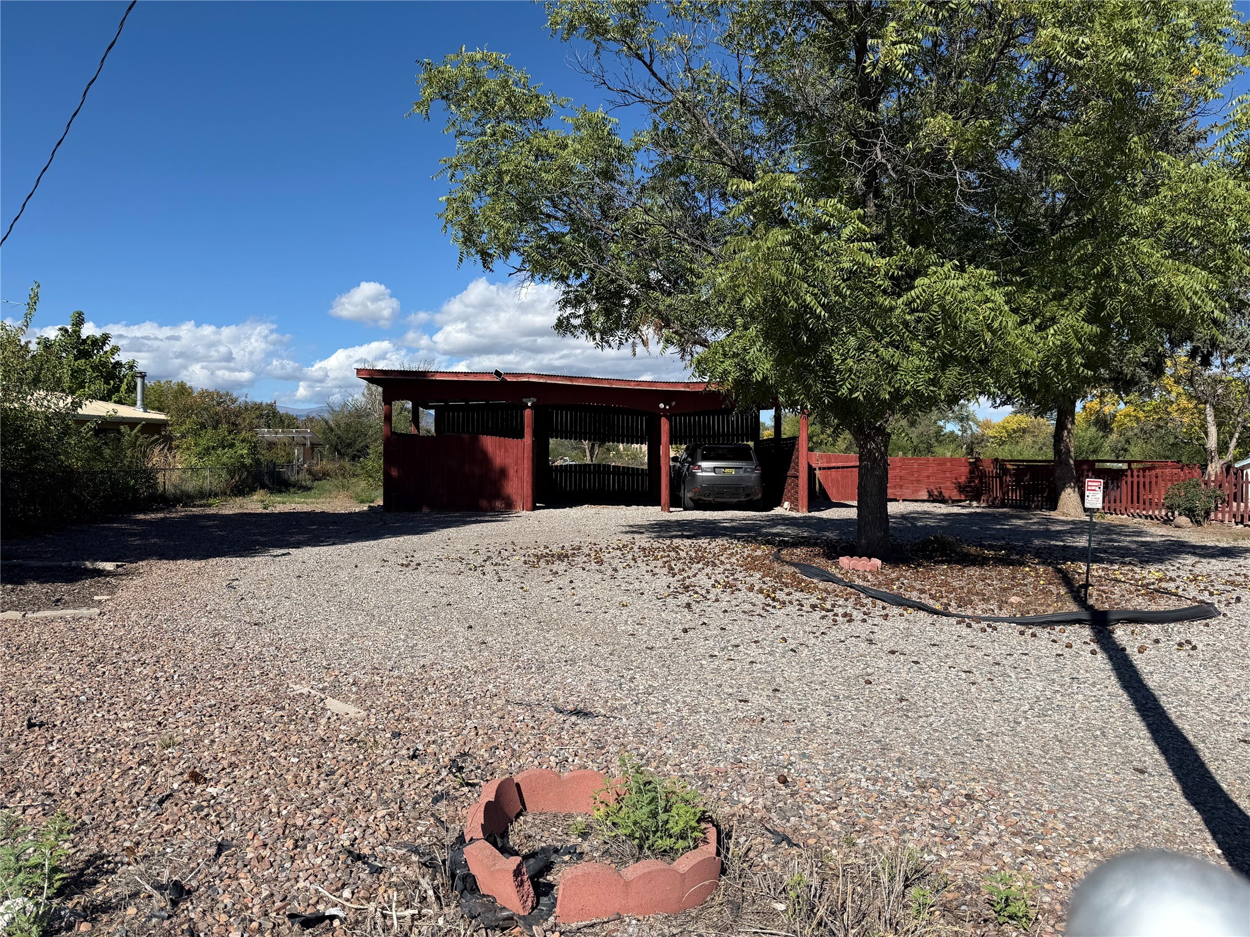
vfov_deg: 56.8
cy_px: 468
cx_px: 625
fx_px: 867
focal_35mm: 24
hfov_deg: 71.6
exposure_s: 1/5714
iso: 80
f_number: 1.78
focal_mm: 6.76
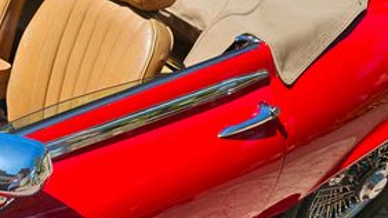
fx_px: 586
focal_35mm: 57
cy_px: 99
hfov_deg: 33.2
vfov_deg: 21.1
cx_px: -11
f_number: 1.7
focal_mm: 6.3
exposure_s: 1/823
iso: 10
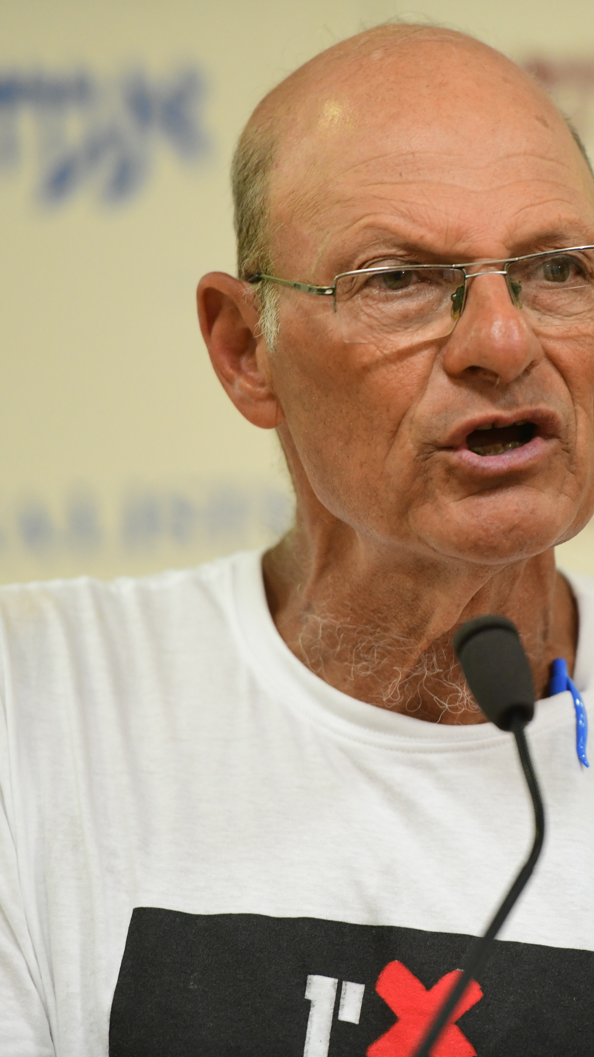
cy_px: 528
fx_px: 8823
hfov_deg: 3.9
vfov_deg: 6.9
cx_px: 554
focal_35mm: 315
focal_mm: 200
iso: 2000
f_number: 2.8
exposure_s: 1/200
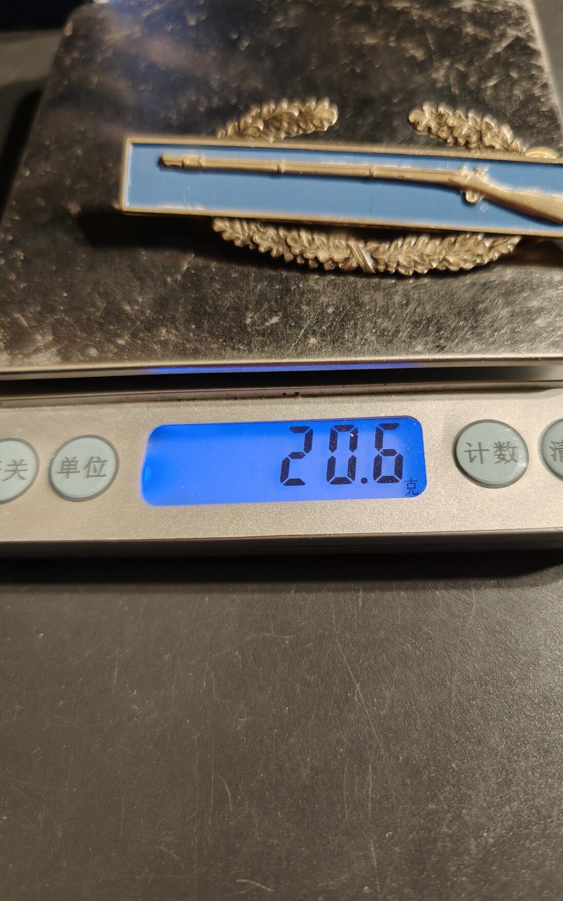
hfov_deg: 49.1
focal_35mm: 25
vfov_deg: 72.5
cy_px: 462
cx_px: 322
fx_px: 614
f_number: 1.6
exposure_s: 1/143
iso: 250
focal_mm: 6.06
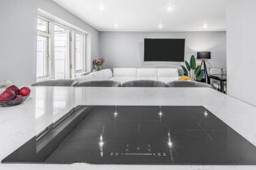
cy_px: 65
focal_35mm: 23
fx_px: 163
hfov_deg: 76.0
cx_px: 139
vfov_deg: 54.5
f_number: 8
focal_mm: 18
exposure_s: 1/3
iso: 80
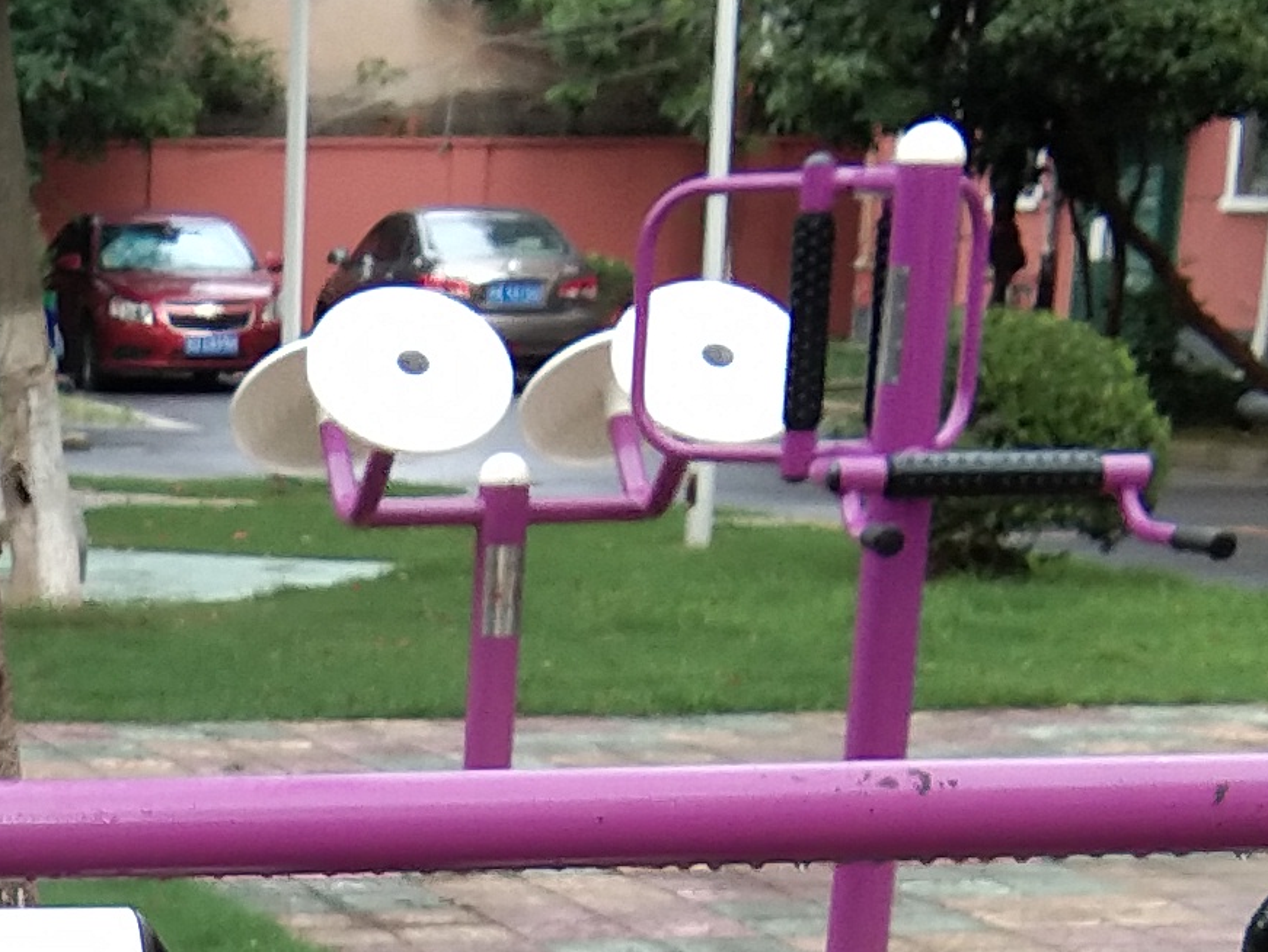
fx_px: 5424
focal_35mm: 148
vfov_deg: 9.4
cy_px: 1850
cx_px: -284
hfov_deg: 13.0
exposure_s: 1/50
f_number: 2.2
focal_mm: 3.69
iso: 100
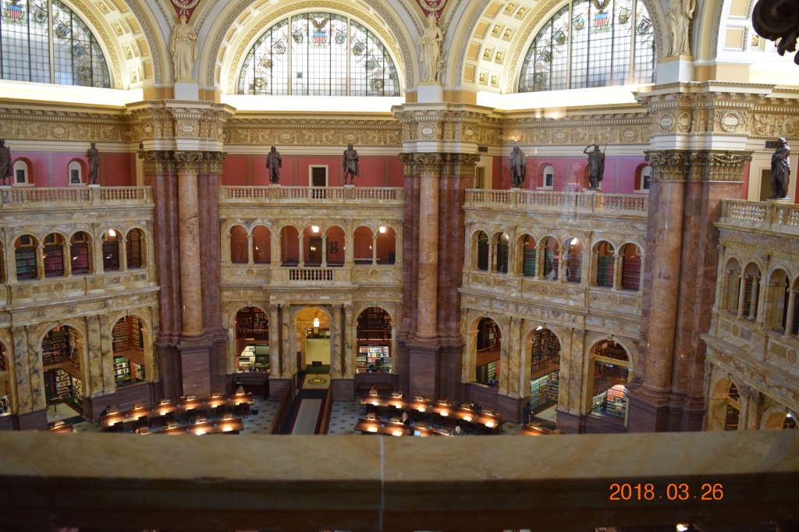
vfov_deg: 47.9
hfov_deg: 67.4
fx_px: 599
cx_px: 400
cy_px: 266
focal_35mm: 27
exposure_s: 1/60
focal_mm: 18
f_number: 3.5
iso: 1400
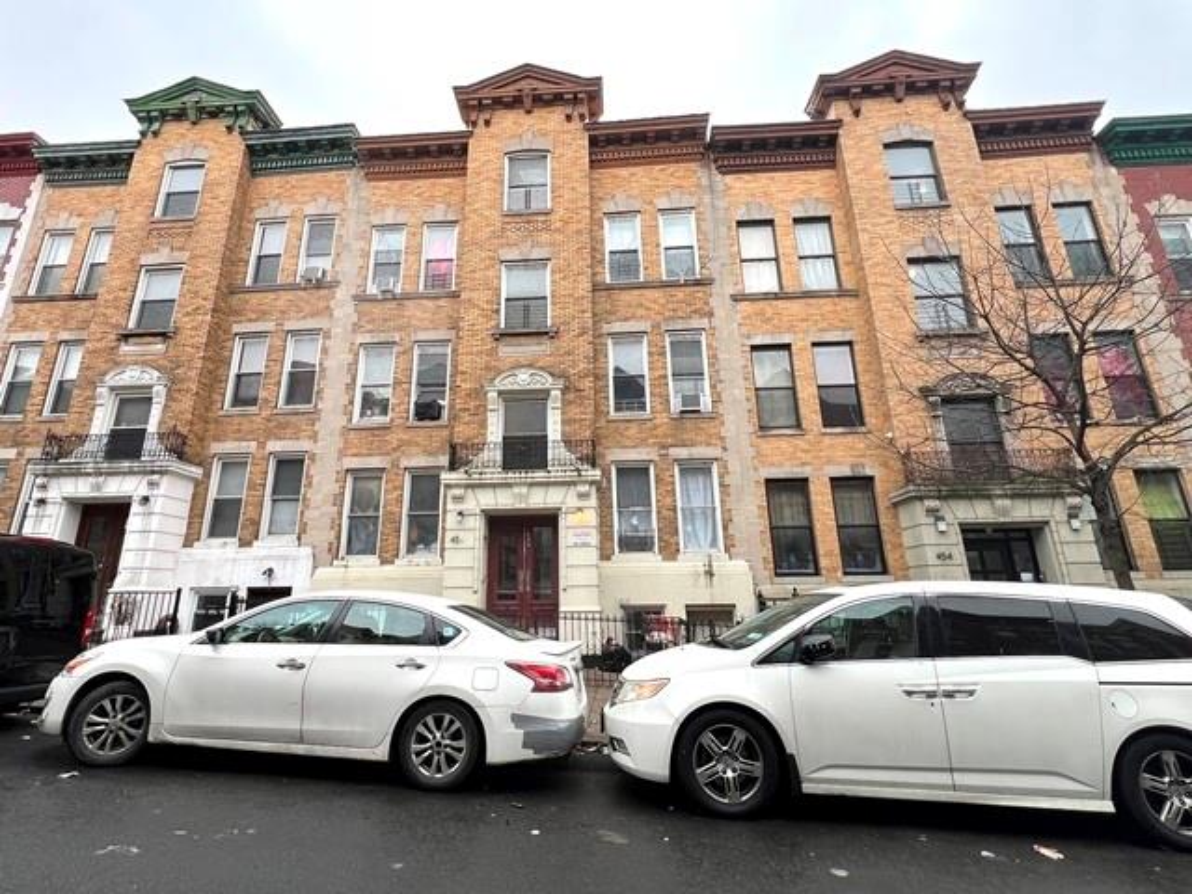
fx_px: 448
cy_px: 447
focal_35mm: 13
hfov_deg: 106.2
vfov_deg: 89.9
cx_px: 596
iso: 32
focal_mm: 1.57
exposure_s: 1/99
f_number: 1.8
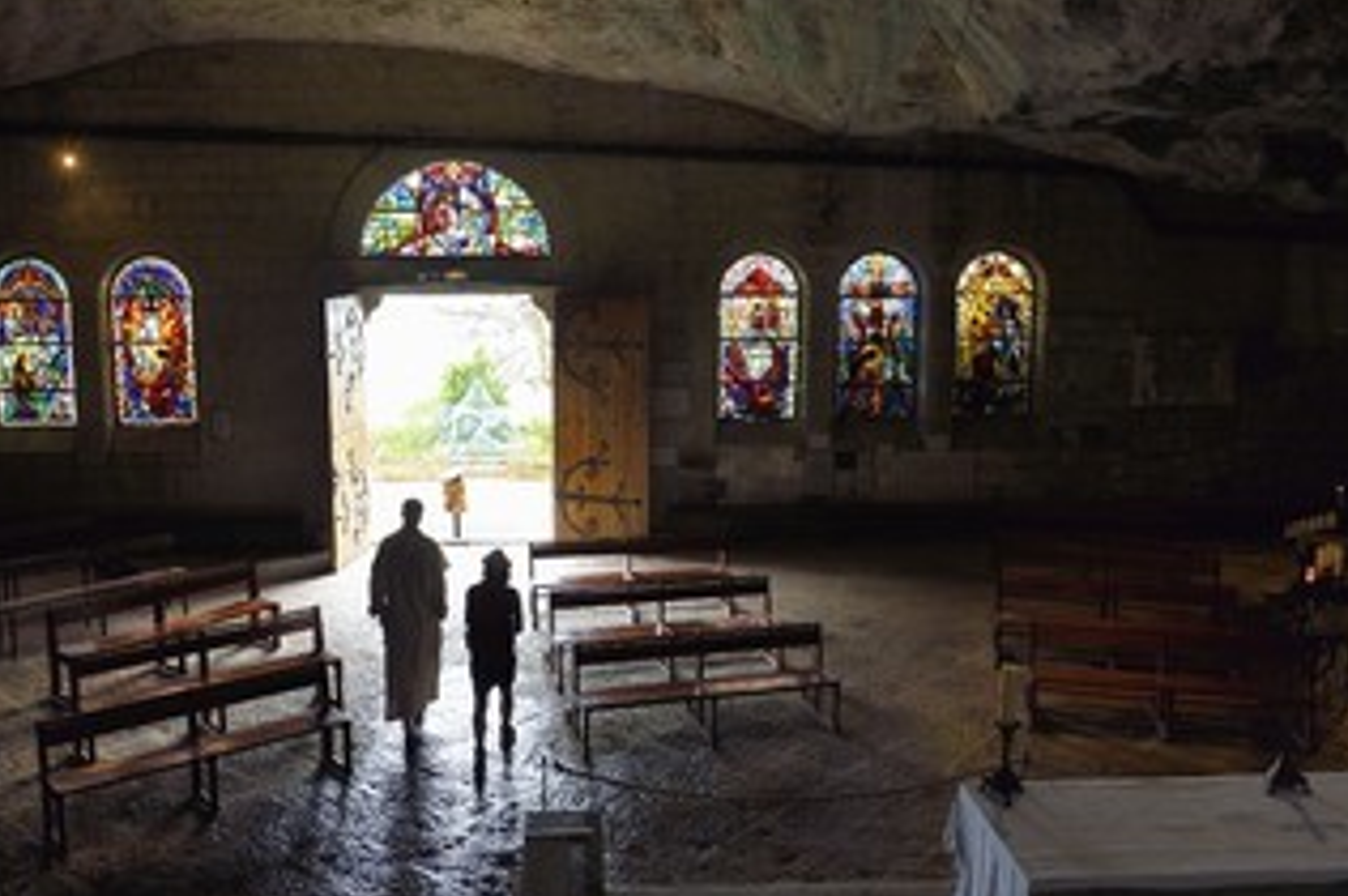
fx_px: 1197
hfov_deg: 58.6
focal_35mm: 32
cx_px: 587
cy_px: 414
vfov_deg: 41.0
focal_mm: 24
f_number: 7.1
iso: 800
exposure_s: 1/40
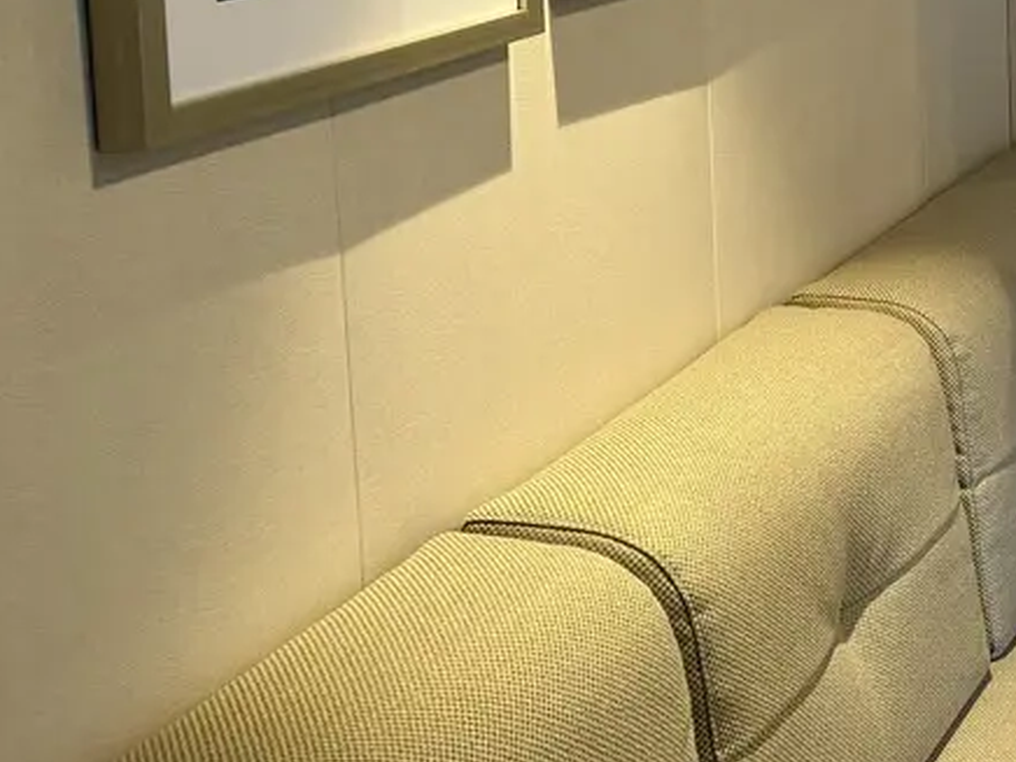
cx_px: 1387
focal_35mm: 66
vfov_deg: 21.0
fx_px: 1937
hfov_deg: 24.8
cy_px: -98
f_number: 1.78
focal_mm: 6.76
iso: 250
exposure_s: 1/60
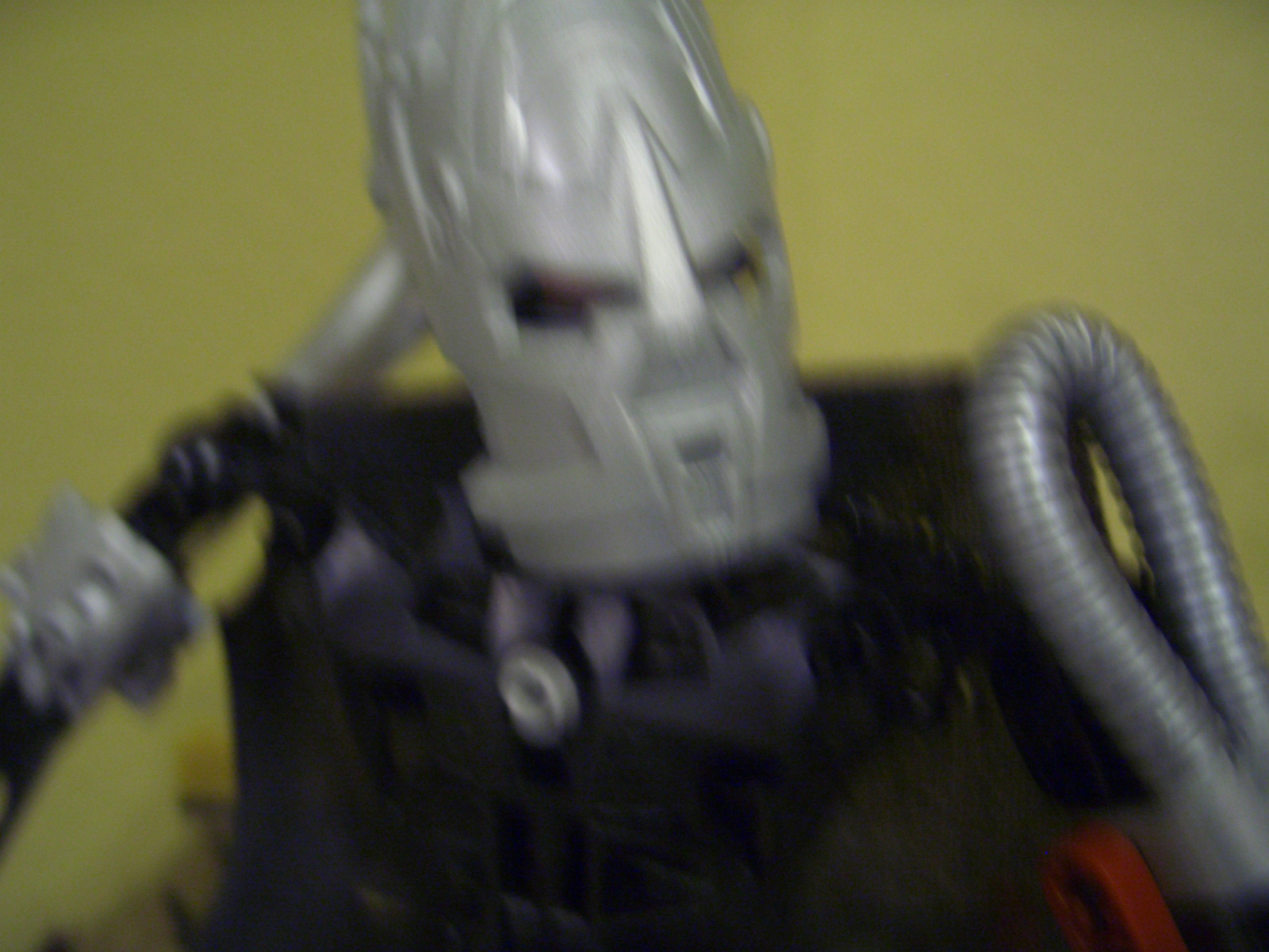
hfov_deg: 47.9
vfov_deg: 36.8
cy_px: 476
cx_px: 634
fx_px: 1430
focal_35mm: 39
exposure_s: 1/8
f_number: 2.8
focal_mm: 8
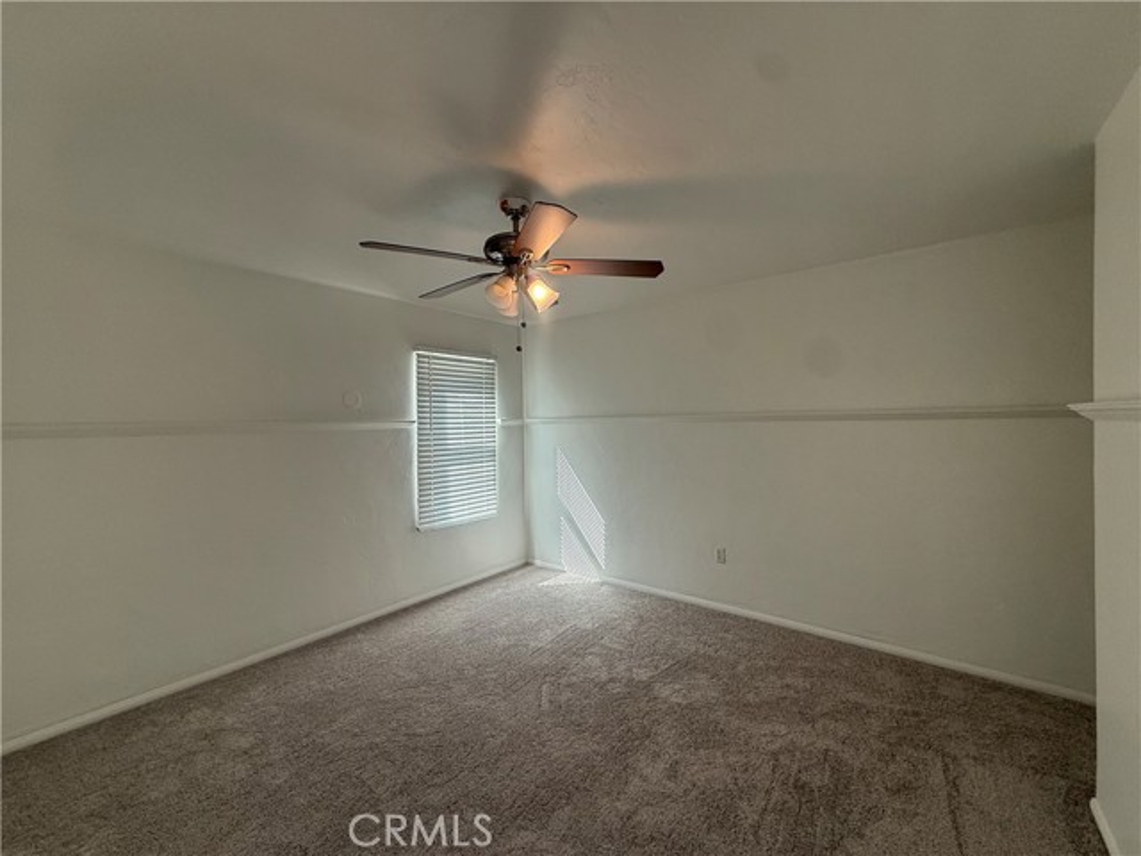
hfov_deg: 102.1
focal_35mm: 14
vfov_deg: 85.7
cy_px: 428
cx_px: 570
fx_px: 461
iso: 100
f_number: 2.2
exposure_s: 1/120
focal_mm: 2.22
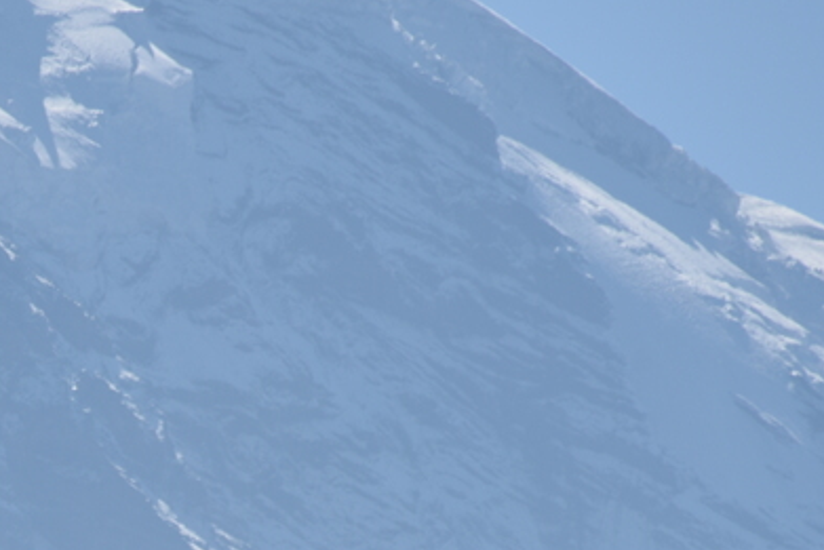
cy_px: 636
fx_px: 22461
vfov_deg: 1.4
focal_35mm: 981
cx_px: -280
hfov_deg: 2.1
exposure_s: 1/640
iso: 100
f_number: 9
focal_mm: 300
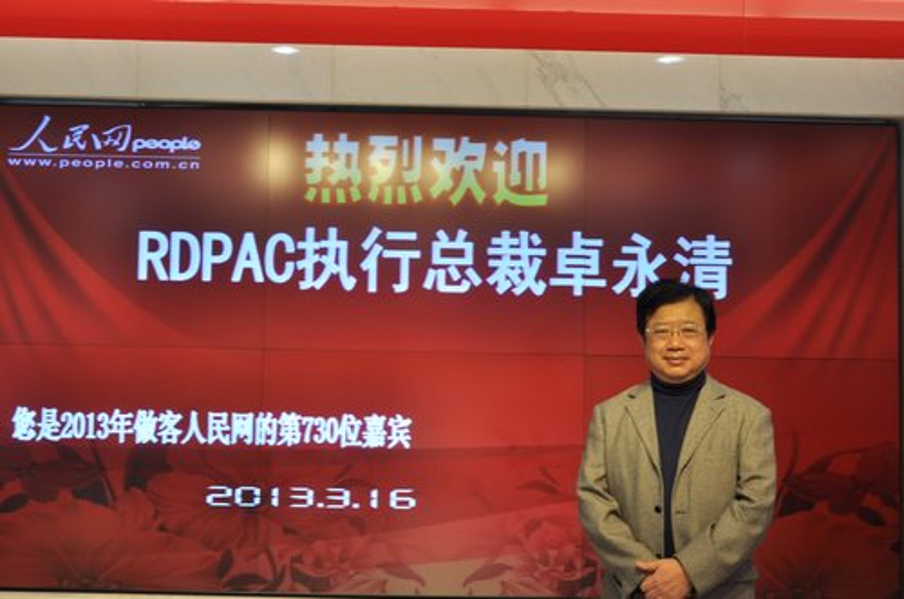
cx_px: 452
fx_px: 1203
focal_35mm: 48
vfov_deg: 27.9
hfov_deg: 41.2
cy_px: 300
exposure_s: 1/30
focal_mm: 32
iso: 250
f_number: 4.2
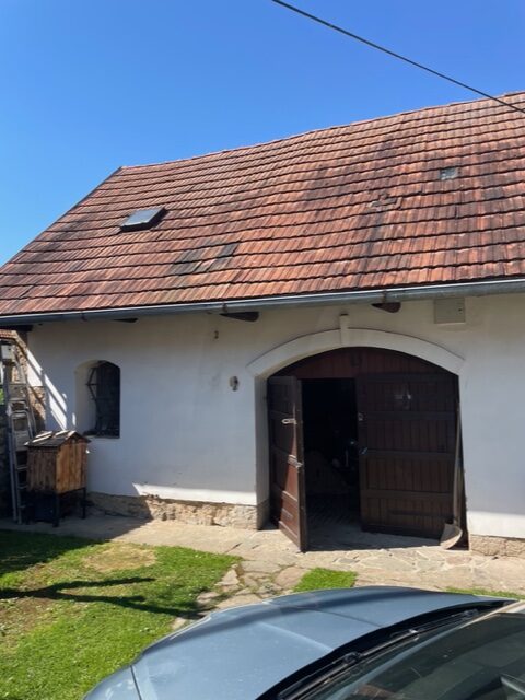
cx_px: 262
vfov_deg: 67.3
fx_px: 526
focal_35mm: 26
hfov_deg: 53.1
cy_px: 350
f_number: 1.6
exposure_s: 1/1887
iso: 32
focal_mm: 4.2
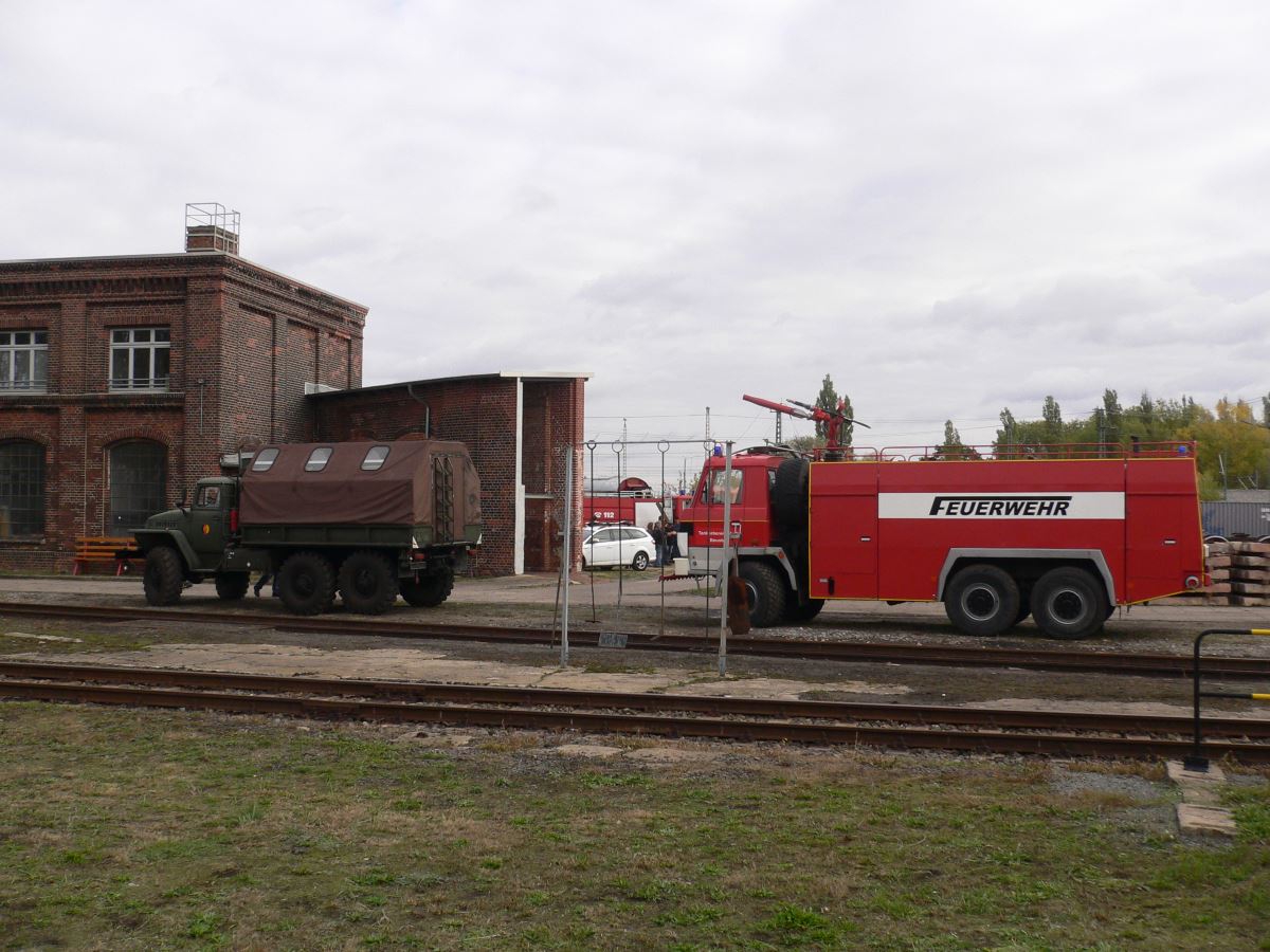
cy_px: 476
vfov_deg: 40.7
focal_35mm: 35
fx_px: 1284
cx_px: 635
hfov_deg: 52.6
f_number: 5.6
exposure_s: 1/250
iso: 100
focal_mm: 5.8
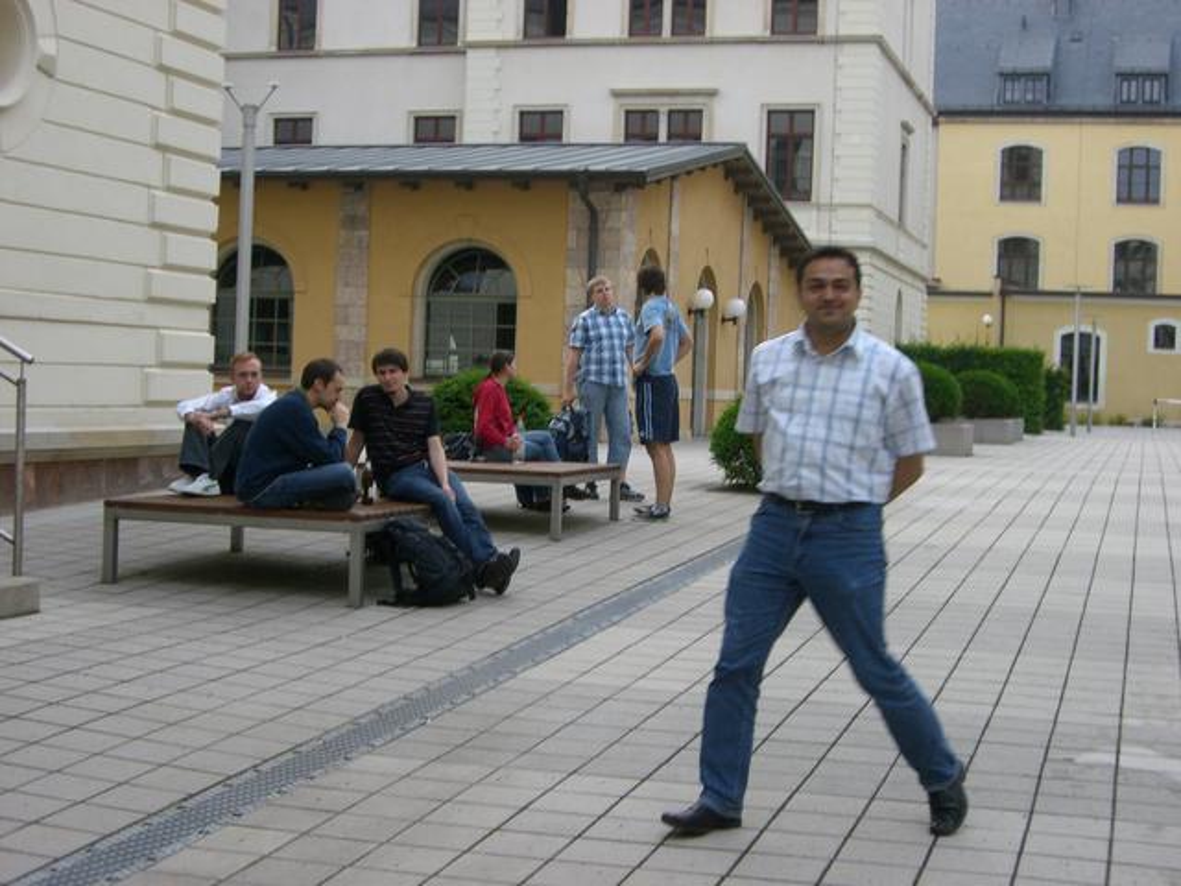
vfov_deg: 26.6
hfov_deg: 34.9
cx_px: 590
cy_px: 443
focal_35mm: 55
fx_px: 1876
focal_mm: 9
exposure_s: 1/100
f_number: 3.3
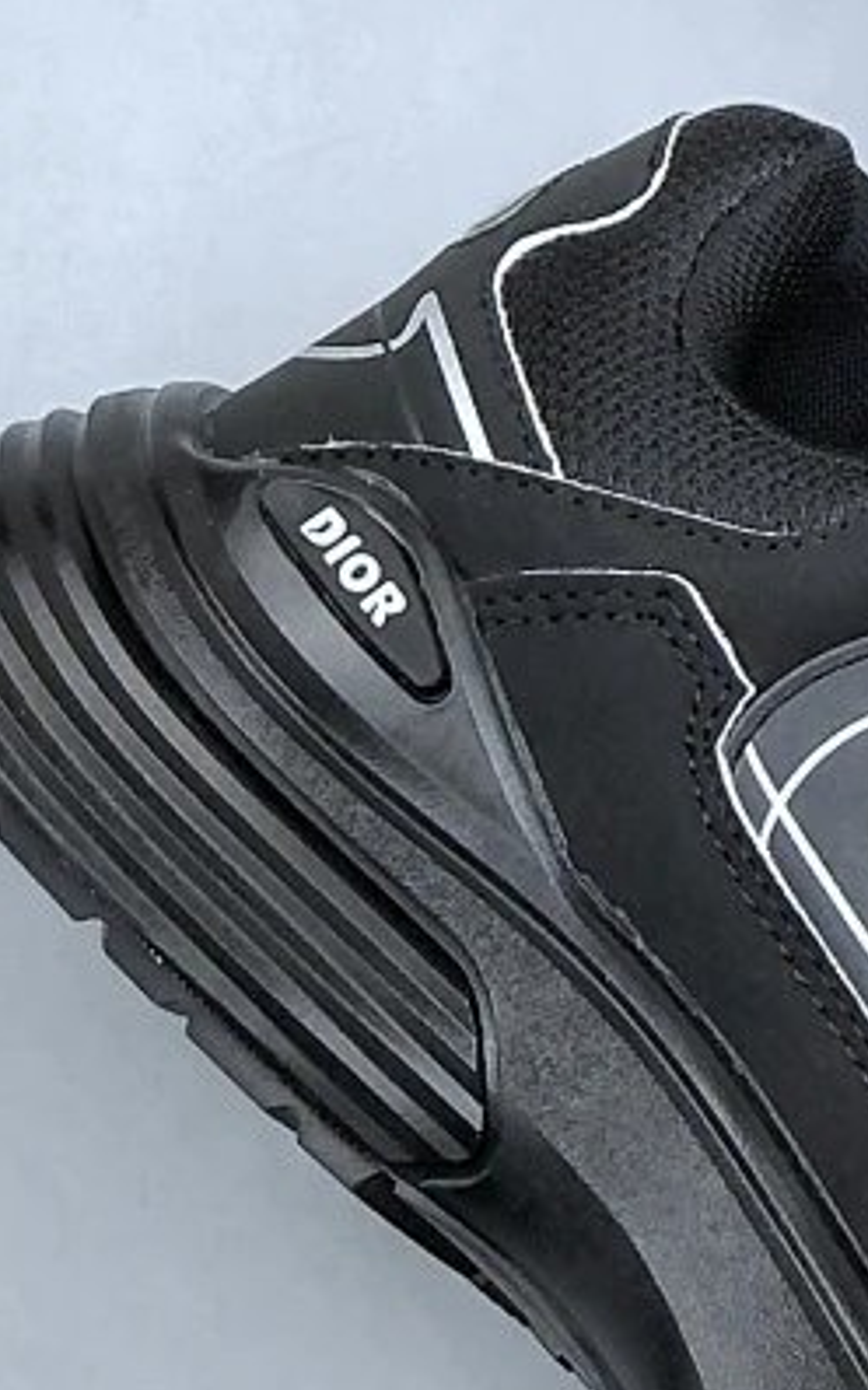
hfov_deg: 5.9
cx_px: 1382
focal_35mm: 219
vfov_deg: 9.6
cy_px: 413
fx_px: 8292
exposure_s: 1/33
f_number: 2.8
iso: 25
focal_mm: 6.6
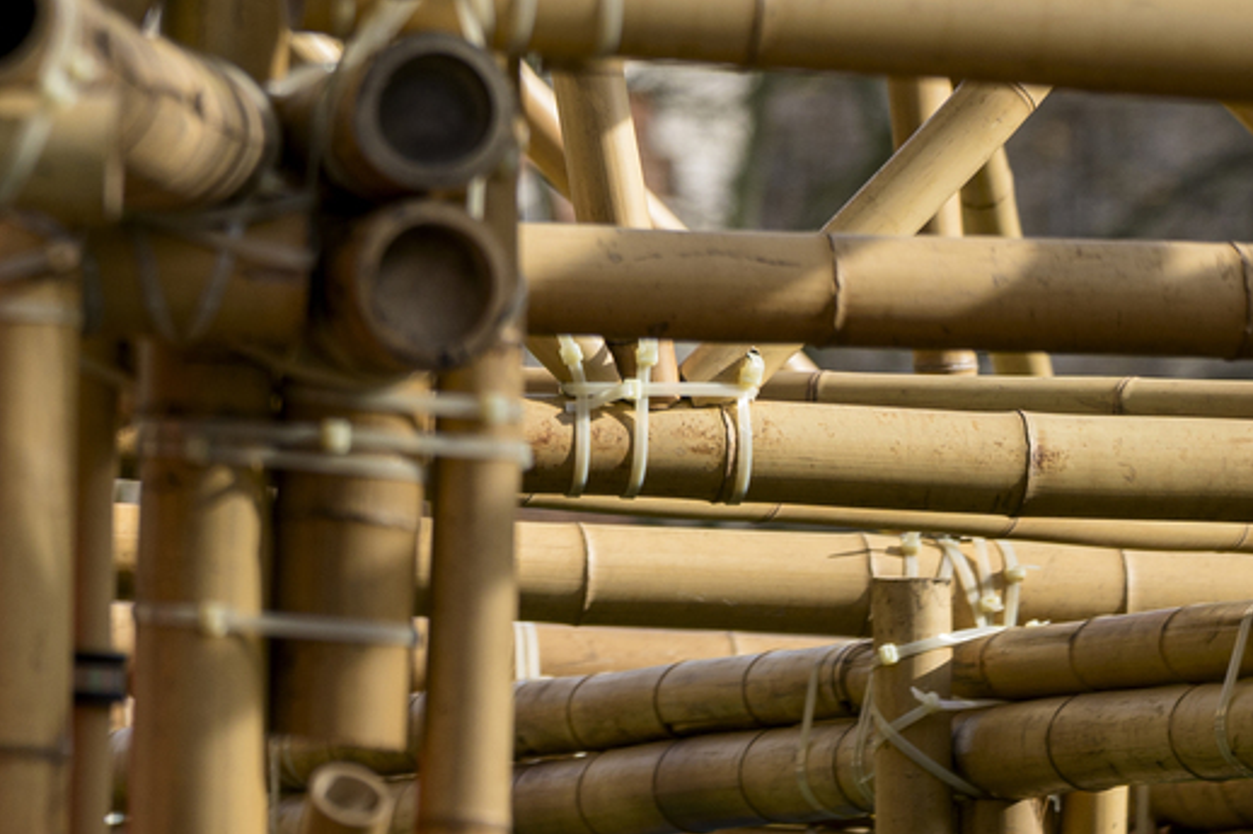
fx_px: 22859
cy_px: -314
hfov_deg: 3.1
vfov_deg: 2.1
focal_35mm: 657
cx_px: -902
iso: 100
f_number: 5.6
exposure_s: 1/400
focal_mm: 170
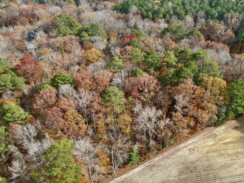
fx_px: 211
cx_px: 143
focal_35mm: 30
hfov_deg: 59.6
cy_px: 104
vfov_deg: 46.7
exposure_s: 1/240
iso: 100
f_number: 2.8
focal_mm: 4.5
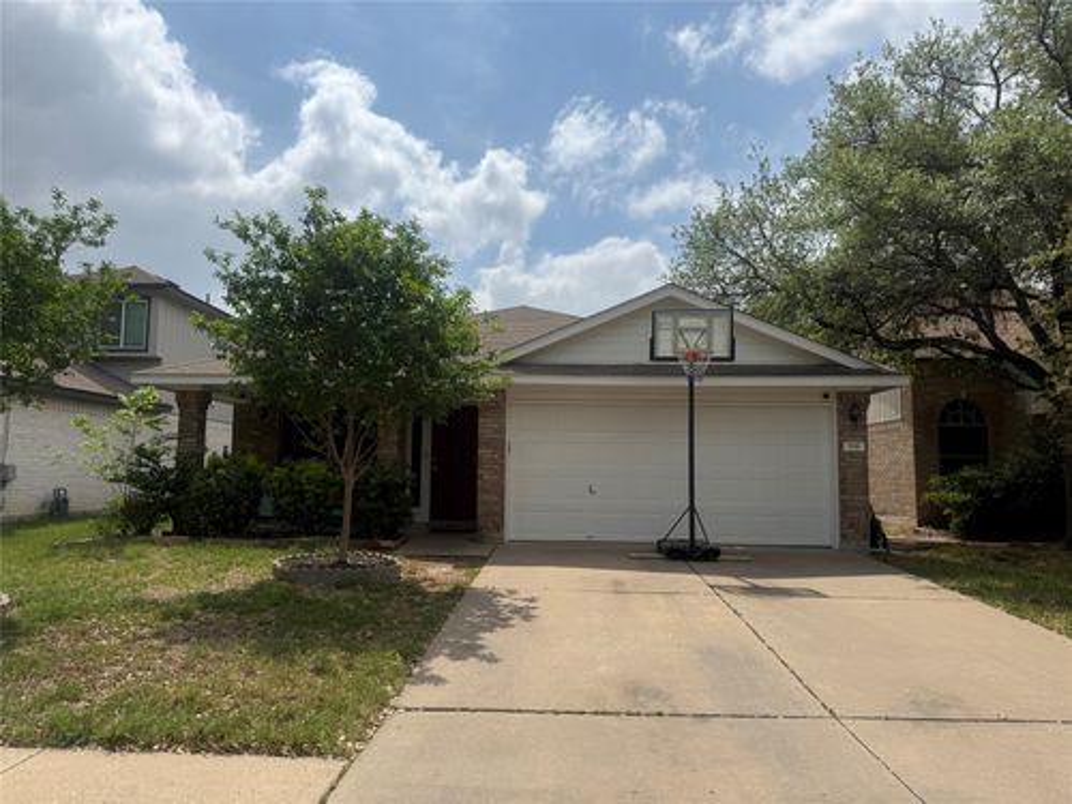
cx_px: 536
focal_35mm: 24
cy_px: 402
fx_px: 743
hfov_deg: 71.6
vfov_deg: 56.8
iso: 80
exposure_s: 1/10309
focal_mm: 6.76
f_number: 1.78
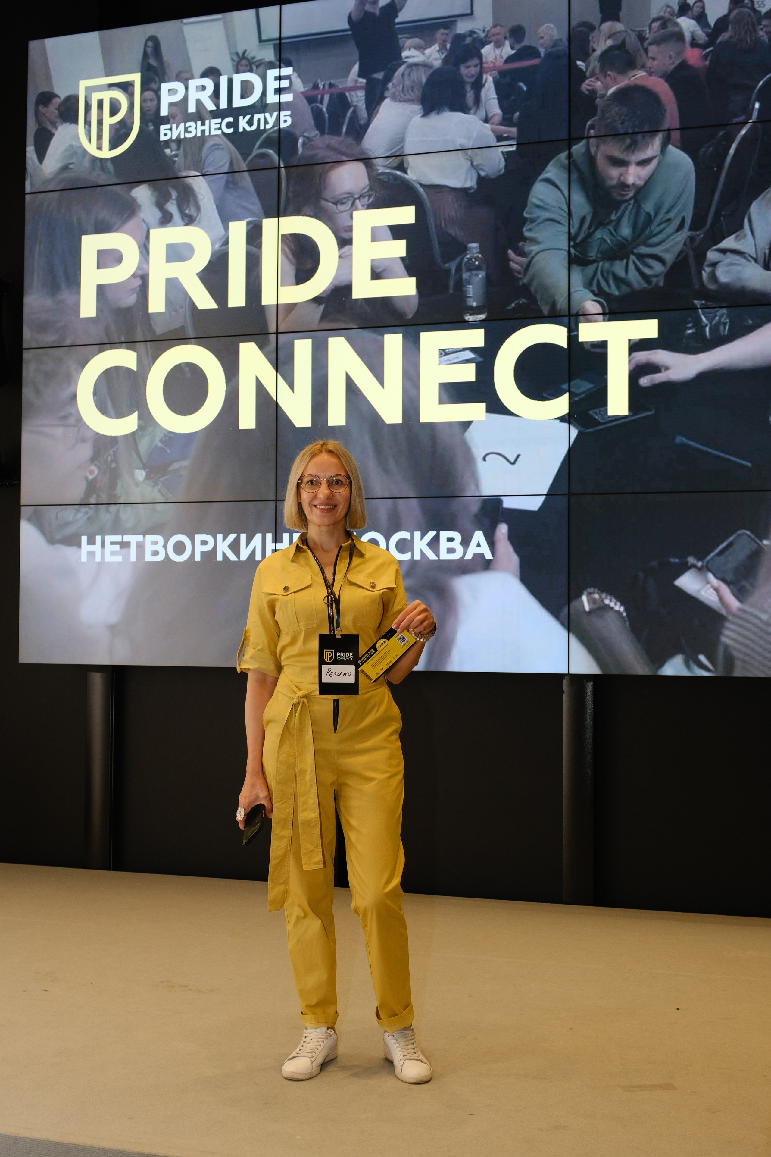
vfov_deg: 43.6
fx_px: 1446
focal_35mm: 45
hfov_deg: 29.9
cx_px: 386
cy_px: 578
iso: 800
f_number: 4
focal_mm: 30
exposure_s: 1/60
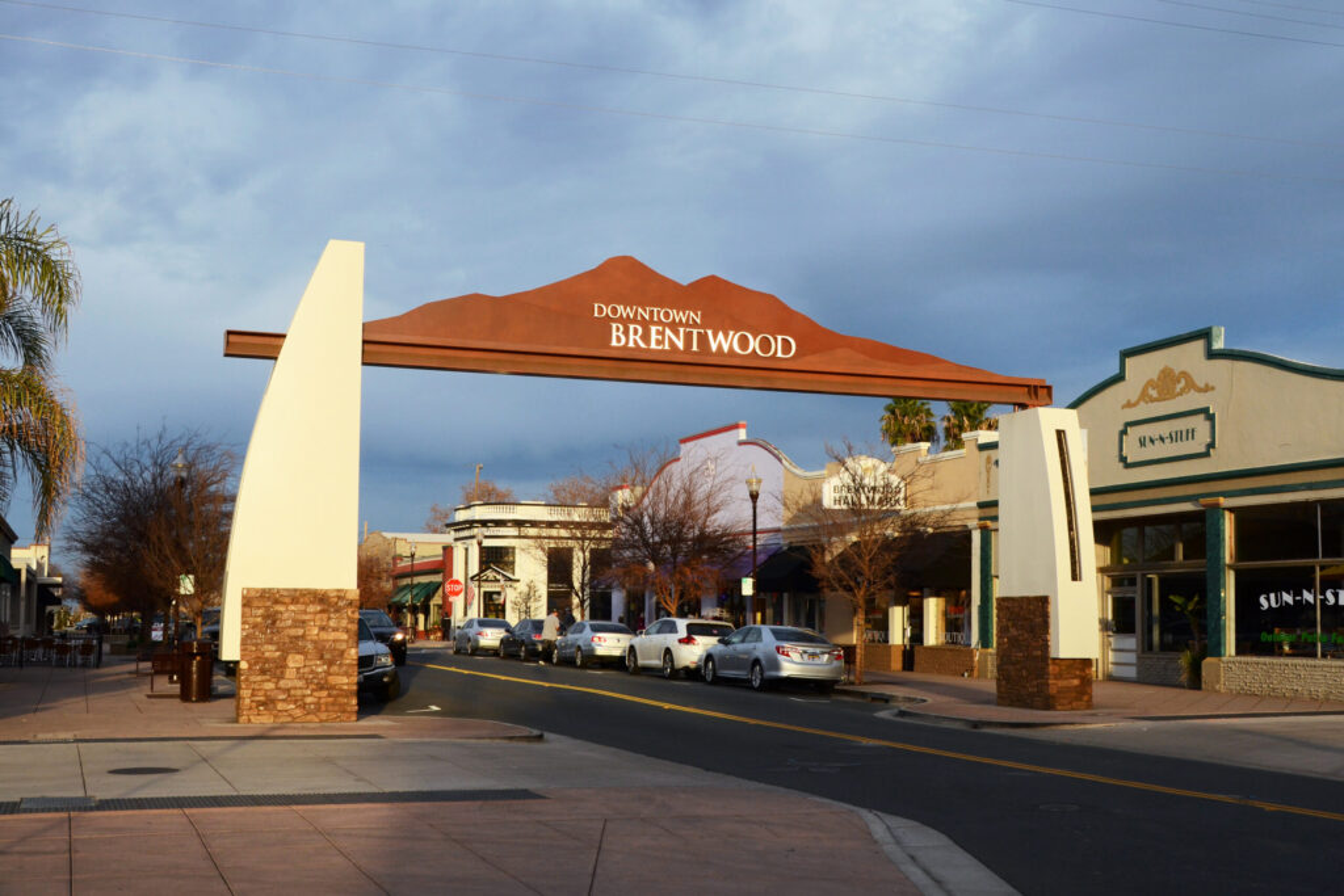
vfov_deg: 36.9
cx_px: 672
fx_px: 1344
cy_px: 448
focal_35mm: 36
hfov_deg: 53.1
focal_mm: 24
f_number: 8
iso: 400
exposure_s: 1/320
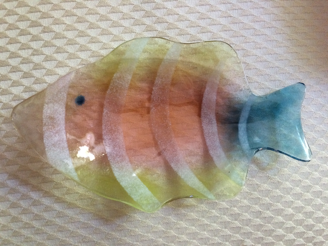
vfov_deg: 48.2
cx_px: 164
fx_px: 275
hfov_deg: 61.7
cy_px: 123
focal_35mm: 29
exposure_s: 1/30
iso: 250
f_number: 2.2
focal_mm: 4.15
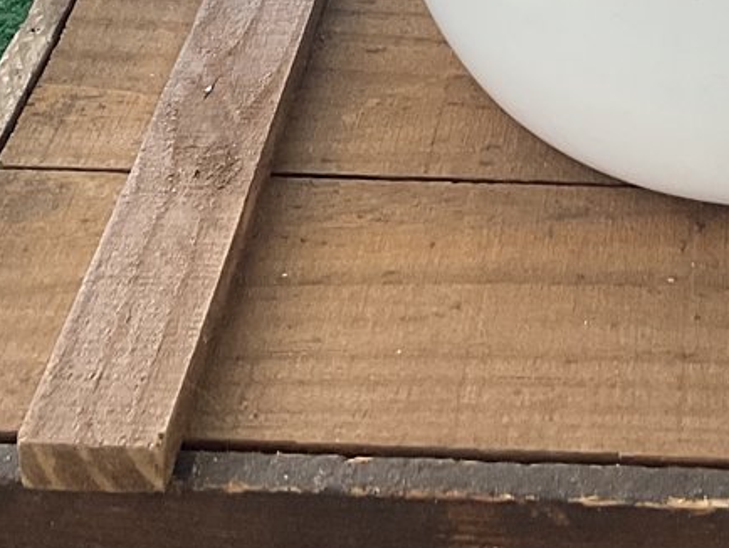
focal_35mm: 101
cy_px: -250
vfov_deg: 13.8
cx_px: 617
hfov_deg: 19.2
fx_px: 2128
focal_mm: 3
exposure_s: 1/120
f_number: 1.8
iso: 64
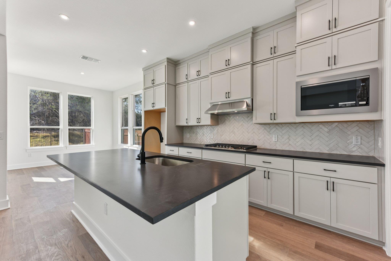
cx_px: 196
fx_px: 163
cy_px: 130
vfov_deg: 77.3
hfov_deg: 100.4
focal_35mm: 15
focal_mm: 15
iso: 400
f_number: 8
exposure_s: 1/125
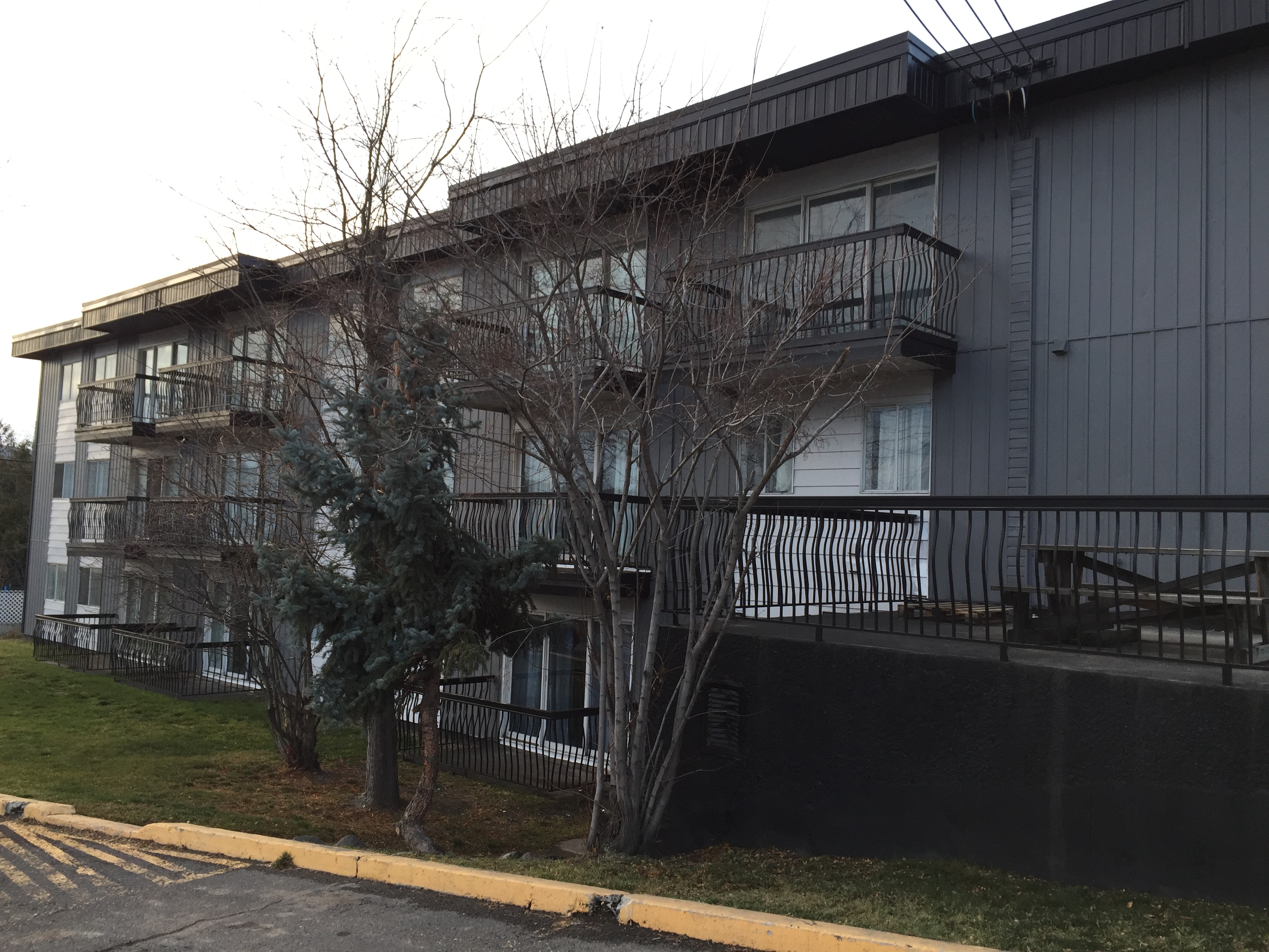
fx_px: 1063
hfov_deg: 61.7
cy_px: 476
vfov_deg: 48.2
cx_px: 634
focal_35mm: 29
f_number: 2.2
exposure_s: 1/60
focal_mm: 4.15
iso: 40
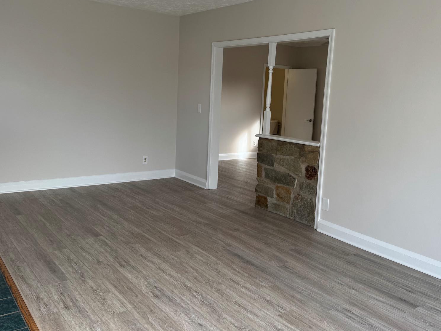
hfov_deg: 55.3
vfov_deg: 42.9
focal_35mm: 33
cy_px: 147
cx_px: 242
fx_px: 420
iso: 50
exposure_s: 1/123
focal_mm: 6.76
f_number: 1.78
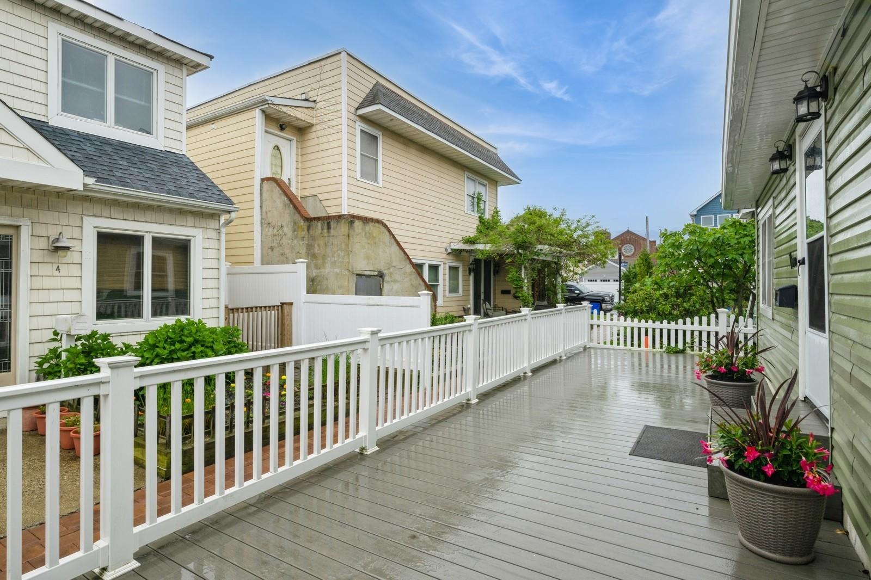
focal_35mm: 18
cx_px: 436
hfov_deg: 90.0
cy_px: 290
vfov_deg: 67.4
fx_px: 435
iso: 400
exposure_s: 1/400
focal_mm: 18
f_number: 11
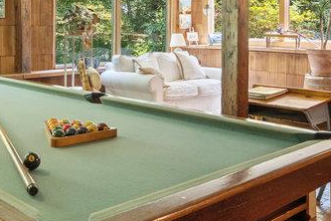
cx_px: 48
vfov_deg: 27.0
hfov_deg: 38.9
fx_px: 441
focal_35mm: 48
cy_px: 17
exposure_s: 1/10
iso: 1600
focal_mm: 16
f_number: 5.6
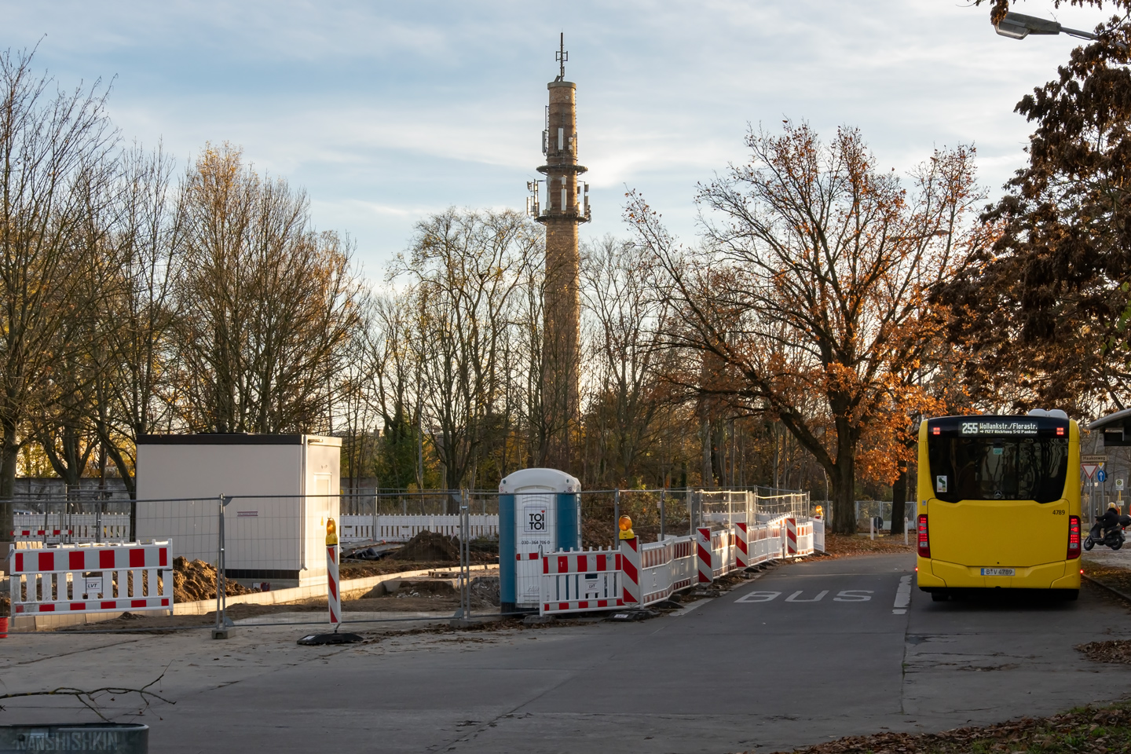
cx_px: 566
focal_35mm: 51
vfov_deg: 26.5
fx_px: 1602
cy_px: 377
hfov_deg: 38.9
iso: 800
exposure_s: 1/200
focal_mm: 34
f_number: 13
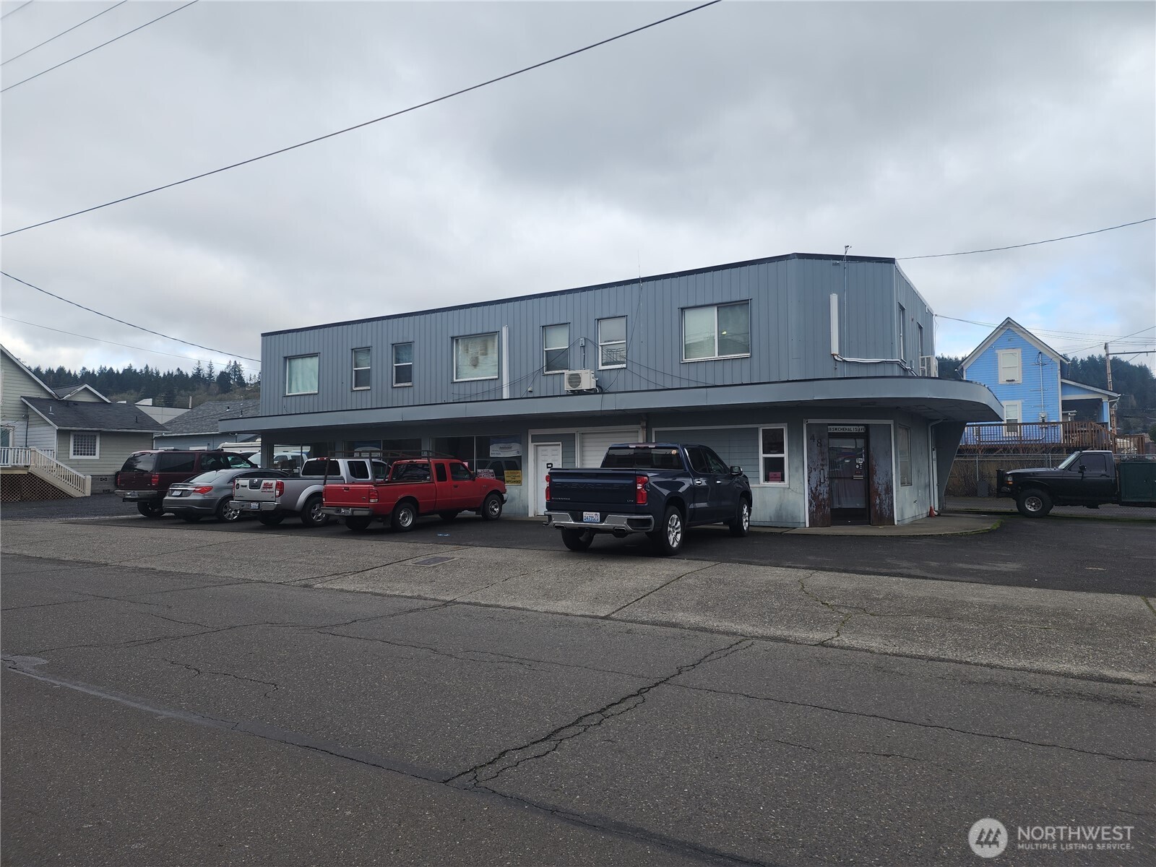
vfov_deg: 58.9
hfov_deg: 73.9
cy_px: 434
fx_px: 768
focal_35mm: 23
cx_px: 578
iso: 12
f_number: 1.8
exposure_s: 1/475
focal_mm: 6.4
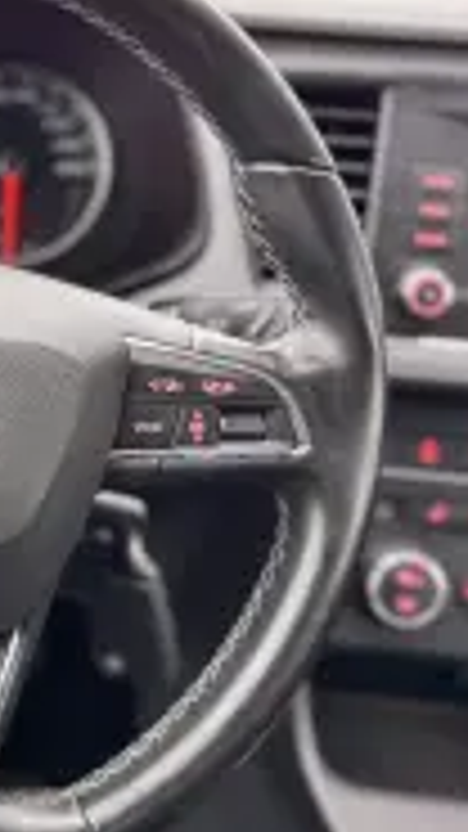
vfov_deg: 40.6
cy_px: 423
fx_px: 1126
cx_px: -158
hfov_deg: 21.1
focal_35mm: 51
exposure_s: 1/60
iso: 800
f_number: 1.78
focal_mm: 6.76
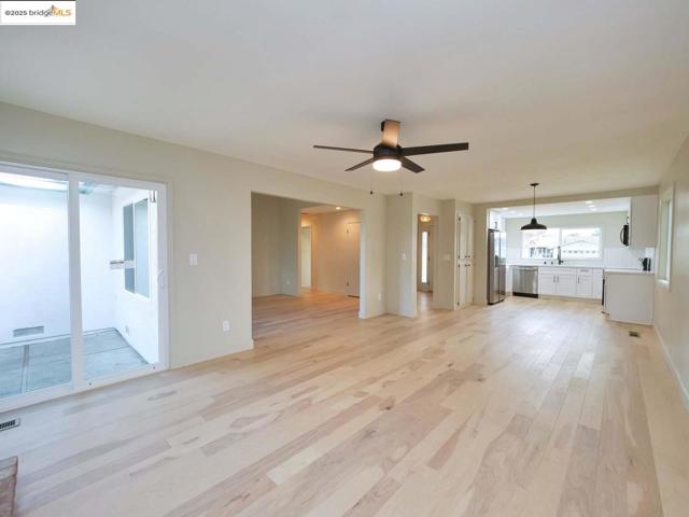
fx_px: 279
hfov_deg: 102.1
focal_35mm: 14
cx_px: 344
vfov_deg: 85.7
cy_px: 258
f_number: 4
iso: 800
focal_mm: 7
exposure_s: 1/160
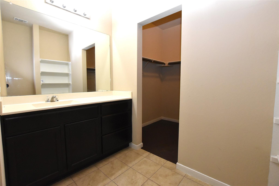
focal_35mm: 15
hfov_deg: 100.4
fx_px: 116
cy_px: 93
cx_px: 140
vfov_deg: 77.3
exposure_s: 1/200
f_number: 5.6
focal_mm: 10
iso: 2500
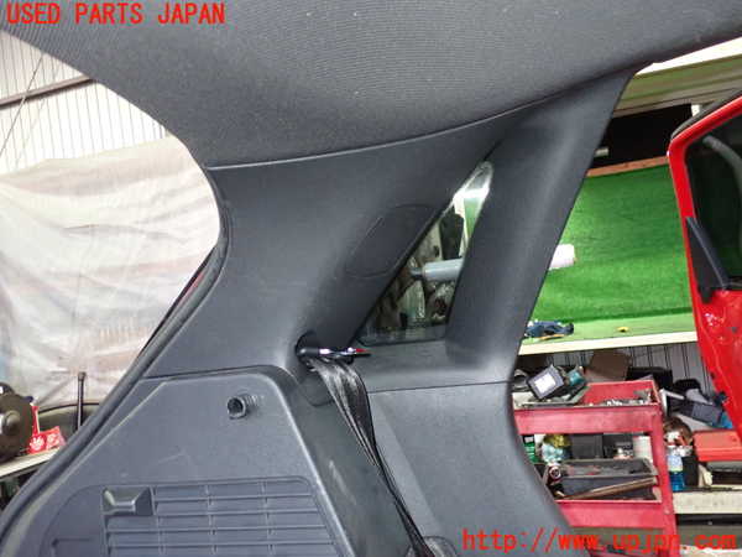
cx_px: 371
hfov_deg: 60.0
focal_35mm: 30
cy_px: 278
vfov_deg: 46.8
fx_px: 643
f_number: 2.3
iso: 800
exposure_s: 1/30
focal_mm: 5.4
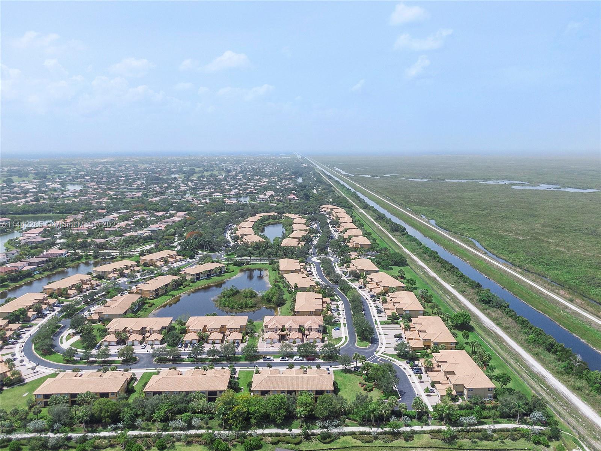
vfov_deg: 56.8
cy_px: 226
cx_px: 300
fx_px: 417
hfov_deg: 71.6
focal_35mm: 24
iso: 100
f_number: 2.8
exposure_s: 1/1600
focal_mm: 4.39
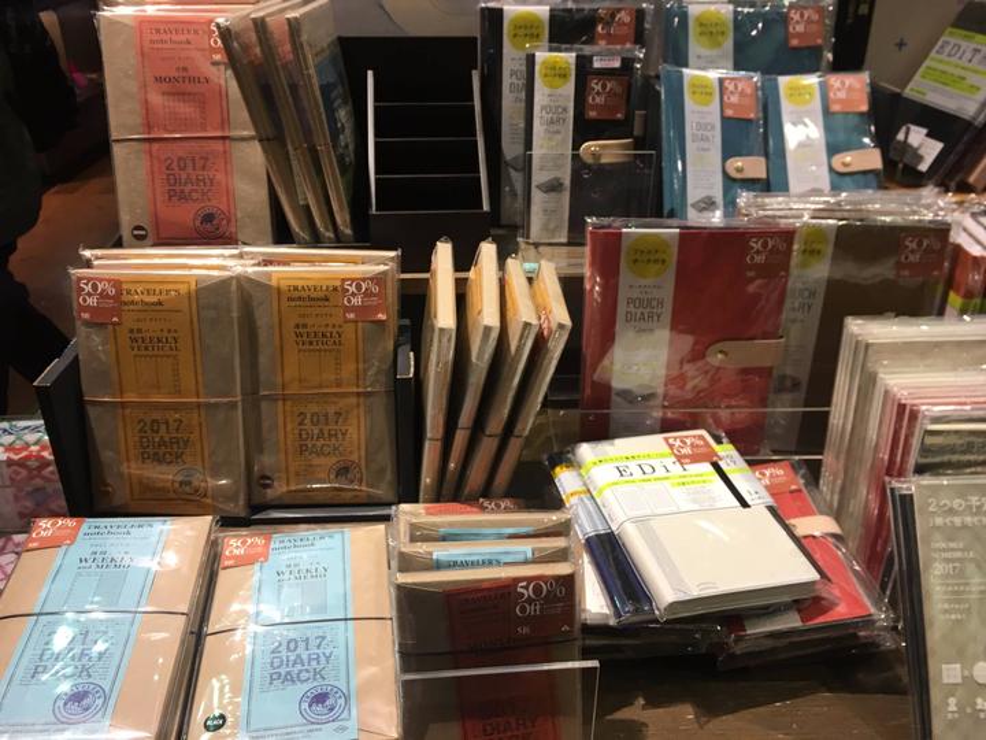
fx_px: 826
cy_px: 370
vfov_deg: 48.2
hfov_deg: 61.7
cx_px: 493
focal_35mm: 29
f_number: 2.2
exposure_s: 1/33
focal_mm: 4.15
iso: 40
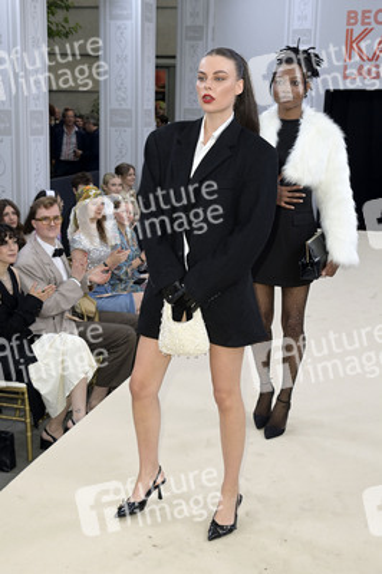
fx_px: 765
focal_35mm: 48
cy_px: 287
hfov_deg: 28.0
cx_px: 191
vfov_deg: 41.1
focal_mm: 48
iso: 640
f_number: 5.6
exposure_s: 1/250
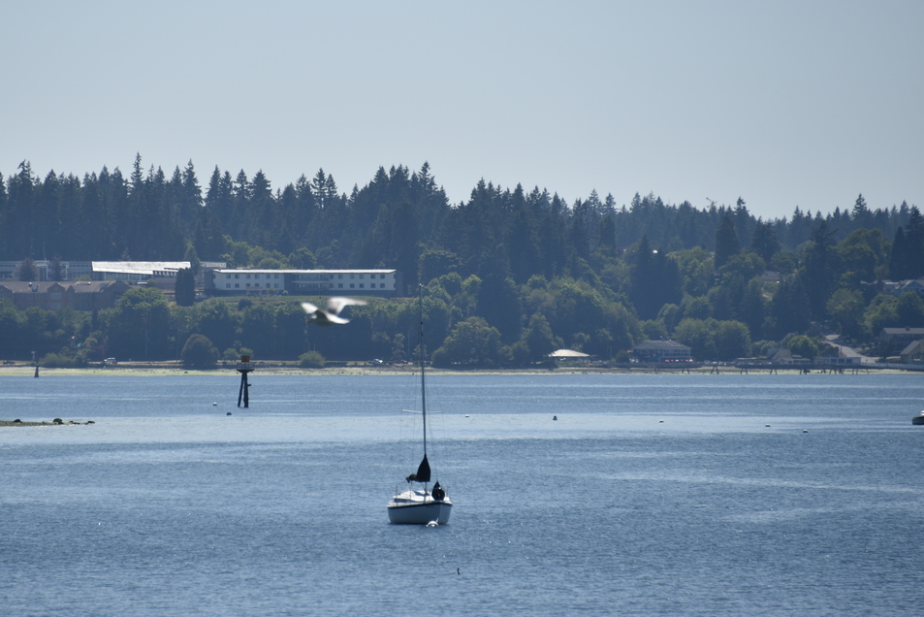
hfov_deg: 5.1
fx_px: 10346
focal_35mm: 403
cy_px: 257
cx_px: 336
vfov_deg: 3.4
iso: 100
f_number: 7.1
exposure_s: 1/640
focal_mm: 300
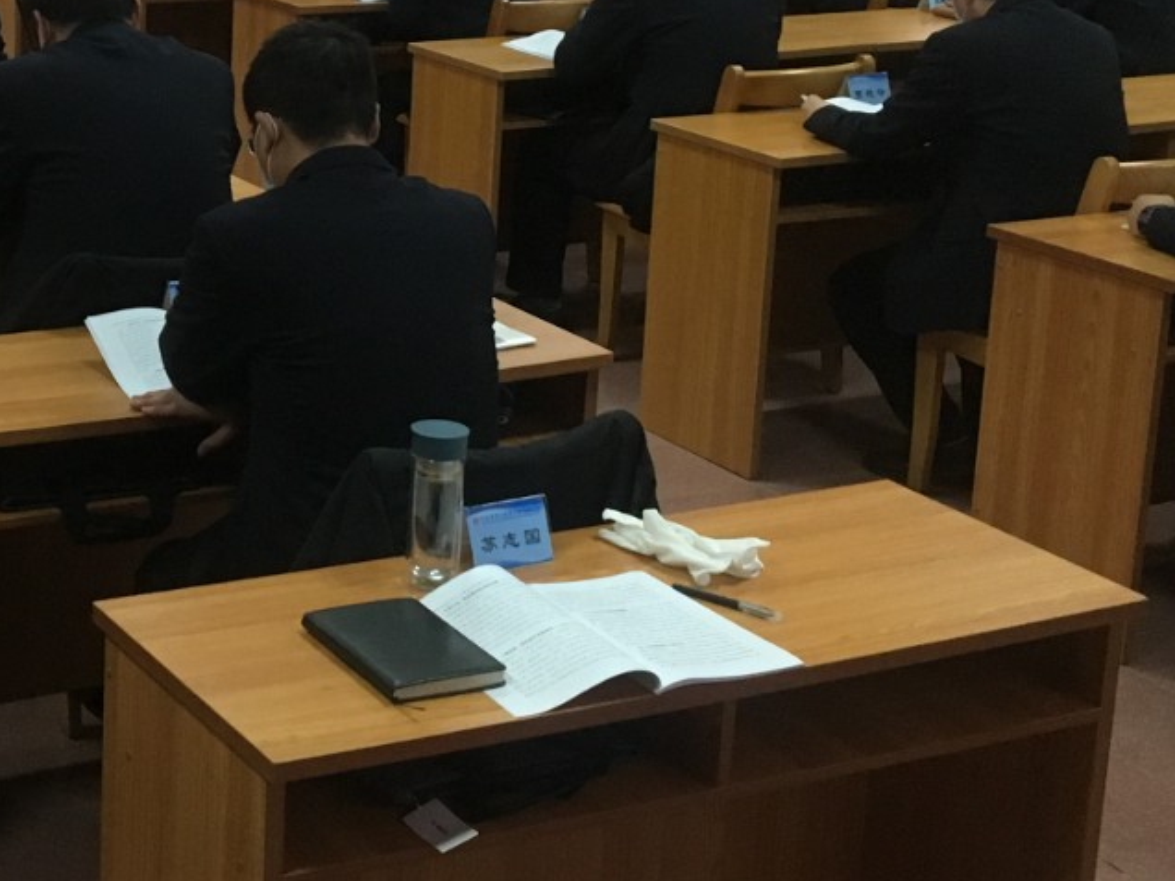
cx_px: 81
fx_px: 2478
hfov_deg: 25.7
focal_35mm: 73
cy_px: 205
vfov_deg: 20.0
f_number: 2.2
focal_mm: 4.15
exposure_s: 1/33
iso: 250
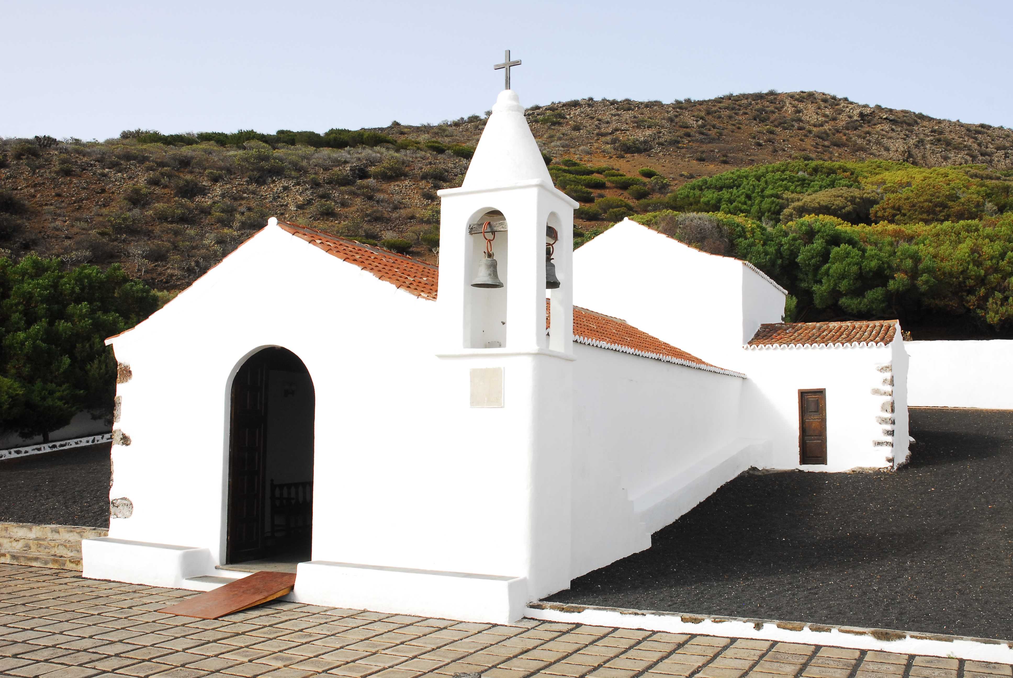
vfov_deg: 37.0
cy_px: 339
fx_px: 1014
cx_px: 506
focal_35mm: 36
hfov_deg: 53.1
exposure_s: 1/250
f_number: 11
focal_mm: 24
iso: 500
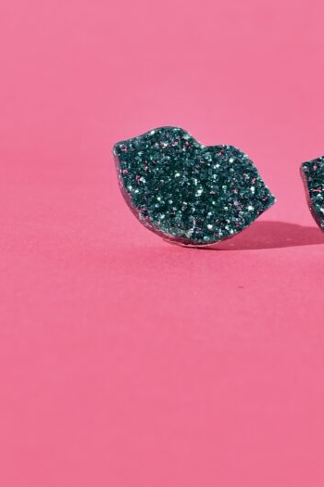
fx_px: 1755
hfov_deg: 10.5
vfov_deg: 15.7
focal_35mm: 130
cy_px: 179
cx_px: 277
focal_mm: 35
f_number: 10
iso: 100
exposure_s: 1/400
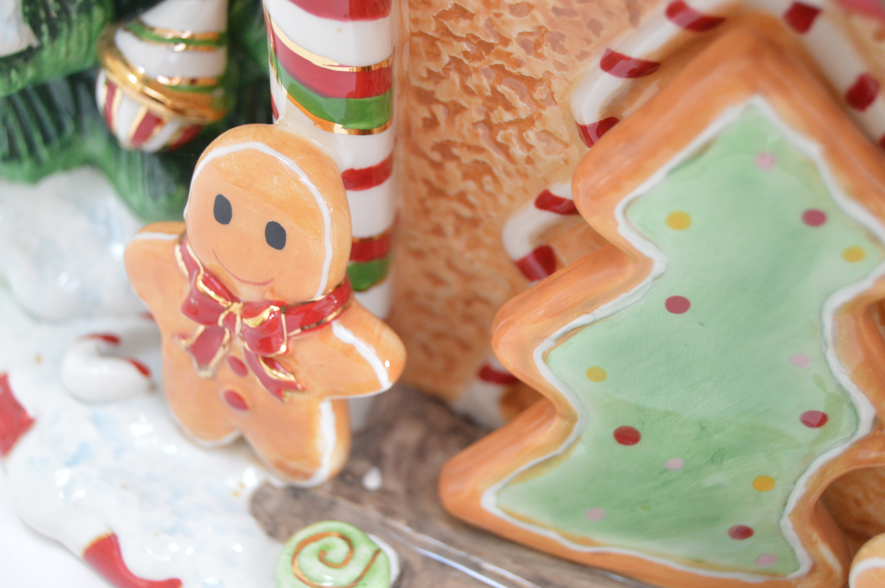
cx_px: 442
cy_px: 294
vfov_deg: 19.7
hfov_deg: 29.3
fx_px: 1695
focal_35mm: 69
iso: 1800
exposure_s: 1/60
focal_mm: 46
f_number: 5.3
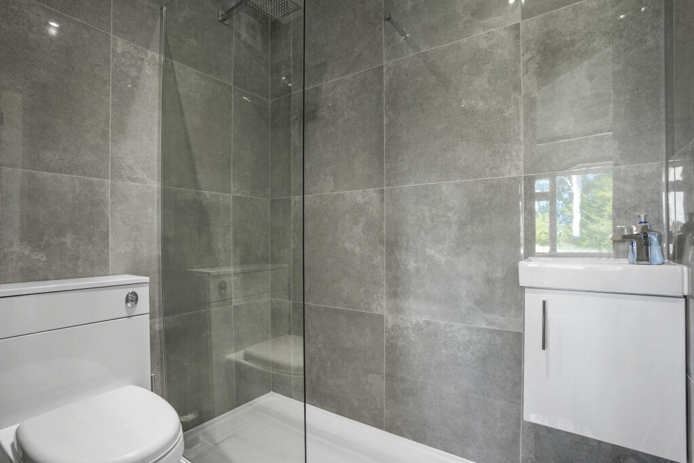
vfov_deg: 70.5
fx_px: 328
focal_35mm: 17
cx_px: 347
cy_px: 232
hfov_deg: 93.3
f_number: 8
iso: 250
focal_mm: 17
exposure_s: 1/2
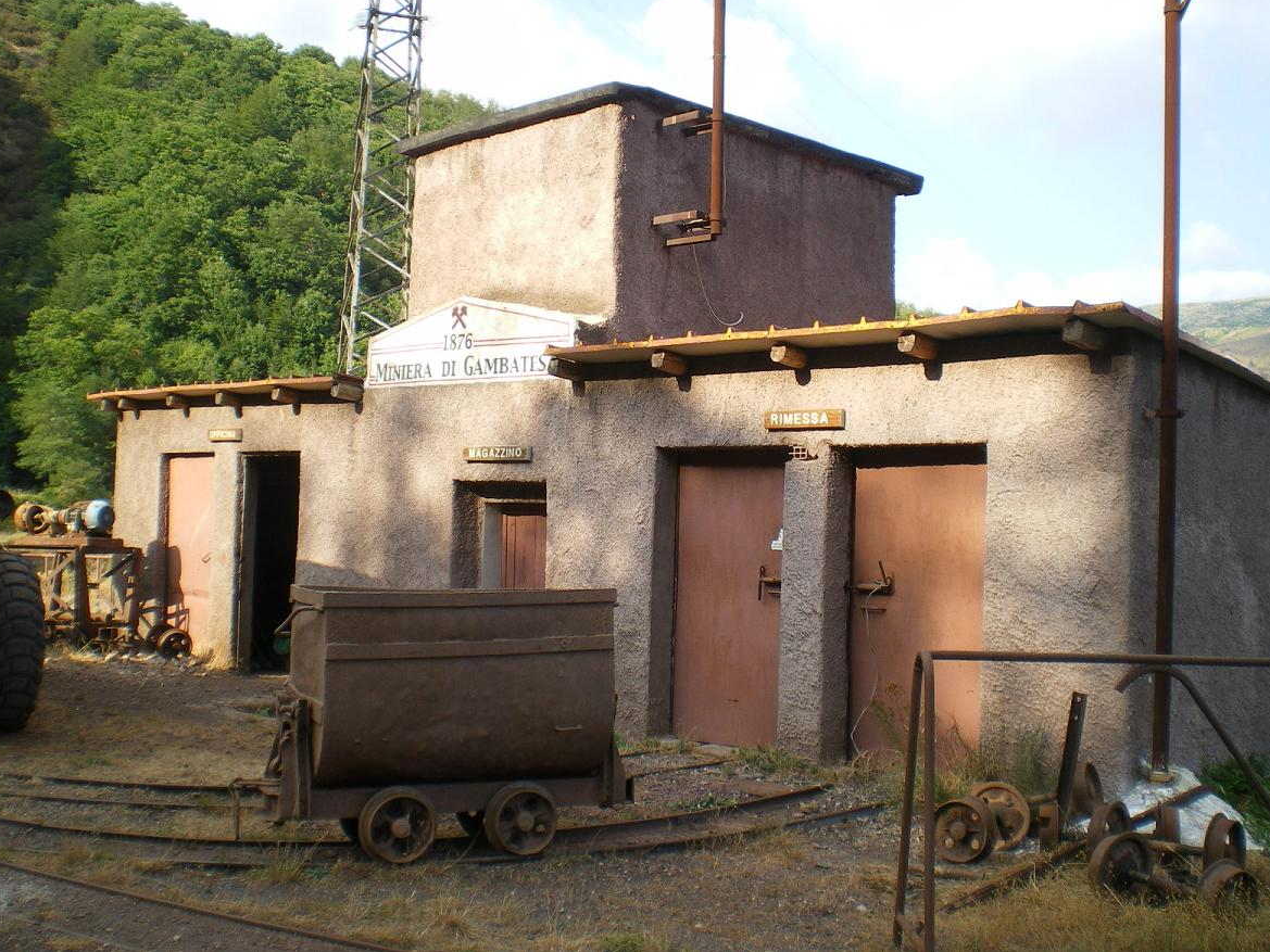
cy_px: 466
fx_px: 1431
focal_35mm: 39
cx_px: 634
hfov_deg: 47.9
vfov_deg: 36.8
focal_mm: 6.3
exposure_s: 1/125
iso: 64
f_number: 4.6
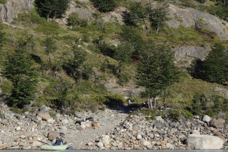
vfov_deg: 8.3
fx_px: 1039
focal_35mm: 164
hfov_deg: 12.4
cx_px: 13
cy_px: 144
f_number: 8
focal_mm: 55
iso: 100
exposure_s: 1/250
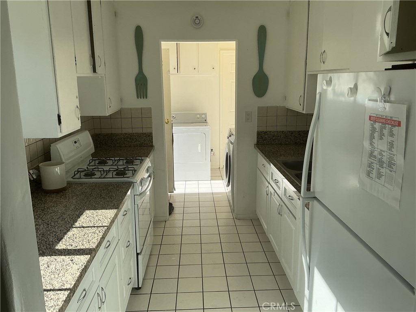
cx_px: 208
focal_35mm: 29
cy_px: 156
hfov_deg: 61.7
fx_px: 349
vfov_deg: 48.2
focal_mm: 3
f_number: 1.8
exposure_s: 1/568
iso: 25
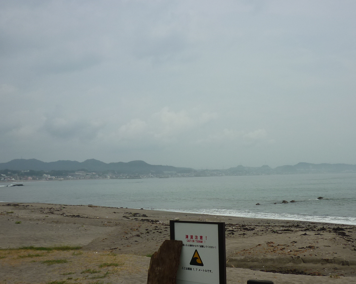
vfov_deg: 32.5
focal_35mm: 46
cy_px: 183
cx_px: 214
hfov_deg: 40.2
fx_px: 485
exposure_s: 1/400
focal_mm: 5.5
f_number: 8
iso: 80
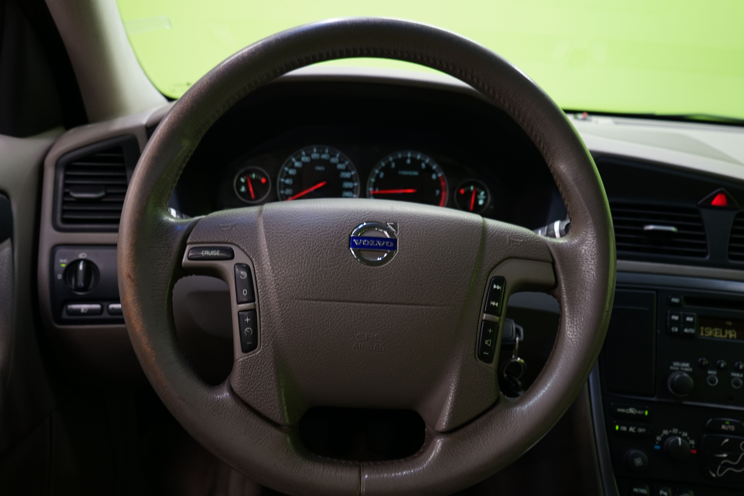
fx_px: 599
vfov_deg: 45.0
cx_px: 372
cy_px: 248
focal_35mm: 29
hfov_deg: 63.7
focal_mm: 29
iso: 640
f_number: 5.6
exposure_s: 1/13
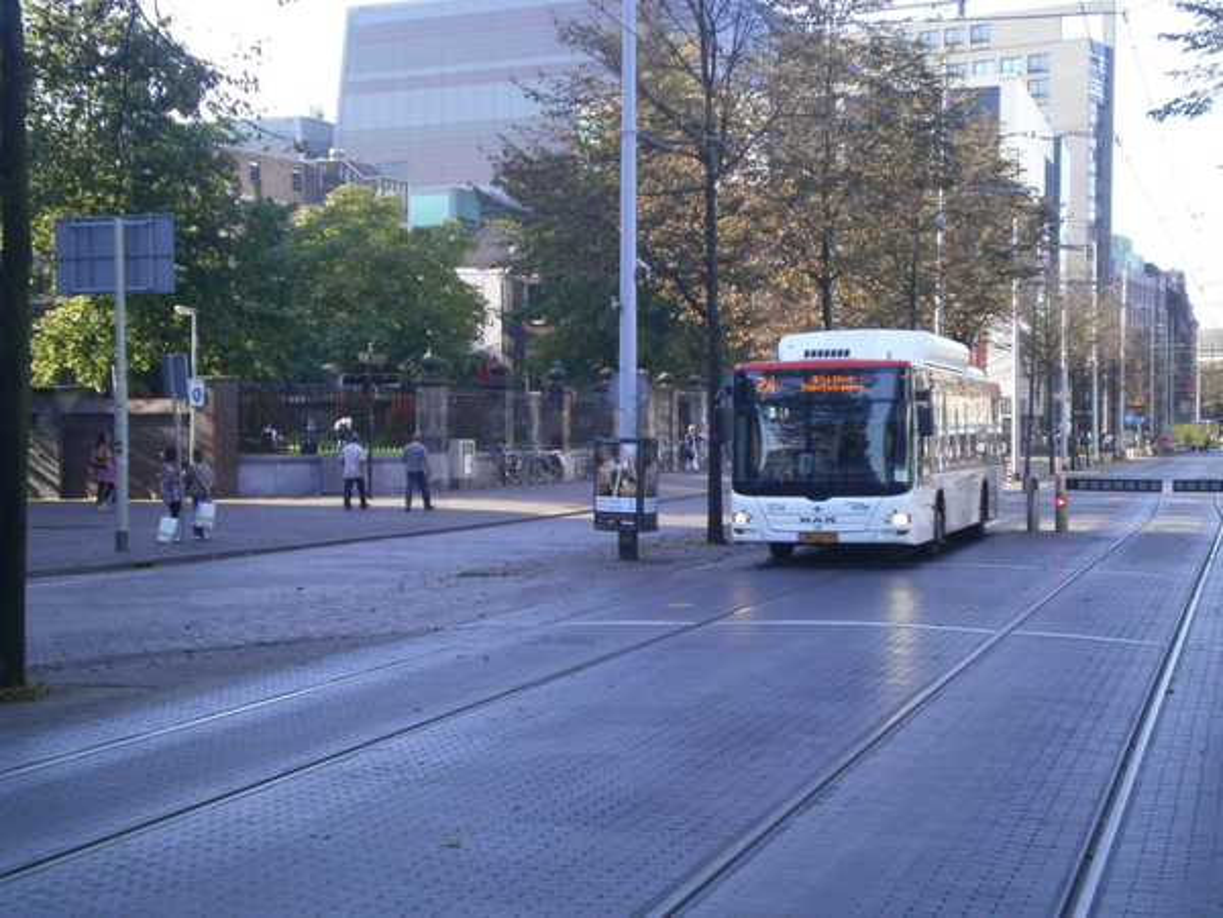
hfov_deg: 32.7
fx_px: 2084
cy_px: 459
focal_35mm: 59
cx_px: 612
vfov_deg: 24.8
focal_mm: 10.3
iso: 100
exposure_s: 1/160
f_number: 4.2
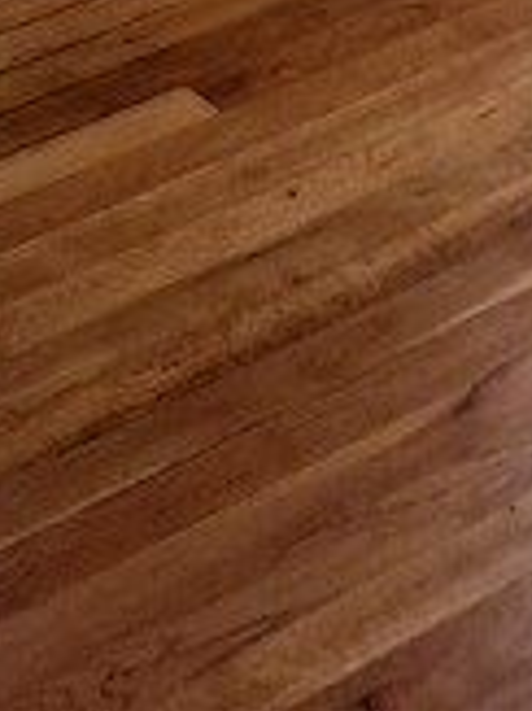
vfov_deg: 13.0
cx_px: -336
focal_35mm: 118
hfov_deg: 11.8
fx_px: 2421
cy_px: -960
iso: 32
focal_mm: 4.6
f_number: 2
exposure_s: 1/242
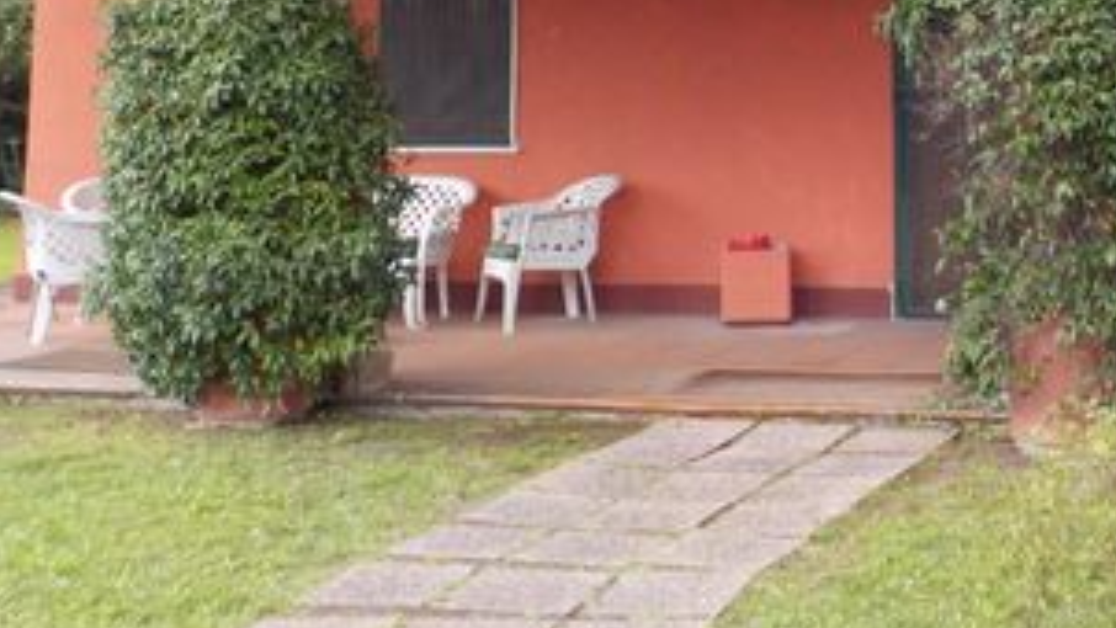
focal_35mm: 65
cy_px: -177
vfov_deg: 17.5
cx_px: 983
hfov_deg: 31.0
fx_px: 1924
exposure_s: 1/160
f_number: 3.3
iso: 125
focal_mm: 4.1
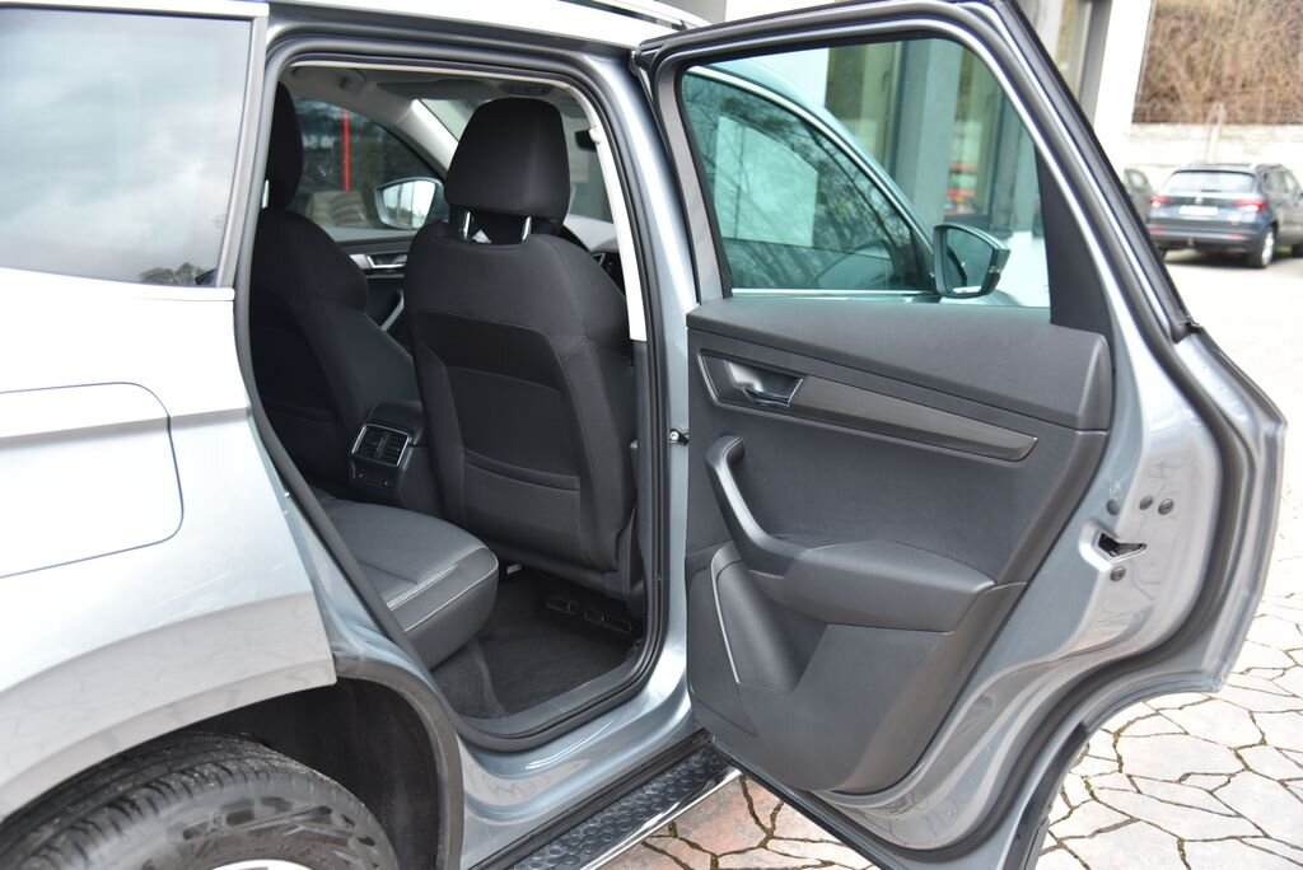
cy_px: 435
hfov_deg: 55.8
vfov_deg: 38.9
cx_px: 652
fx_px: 1231
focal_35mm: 34
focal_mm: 34
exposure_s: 1/60
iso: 500
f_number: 4
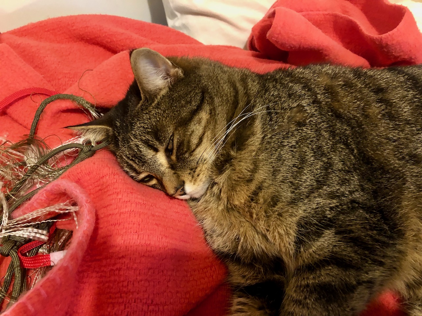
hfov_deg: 63.4
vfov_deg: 49.7
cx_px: 211
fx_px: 341
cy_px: 158
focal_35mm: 28
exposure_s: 1/4
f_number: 1.8
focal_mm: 4
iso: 80
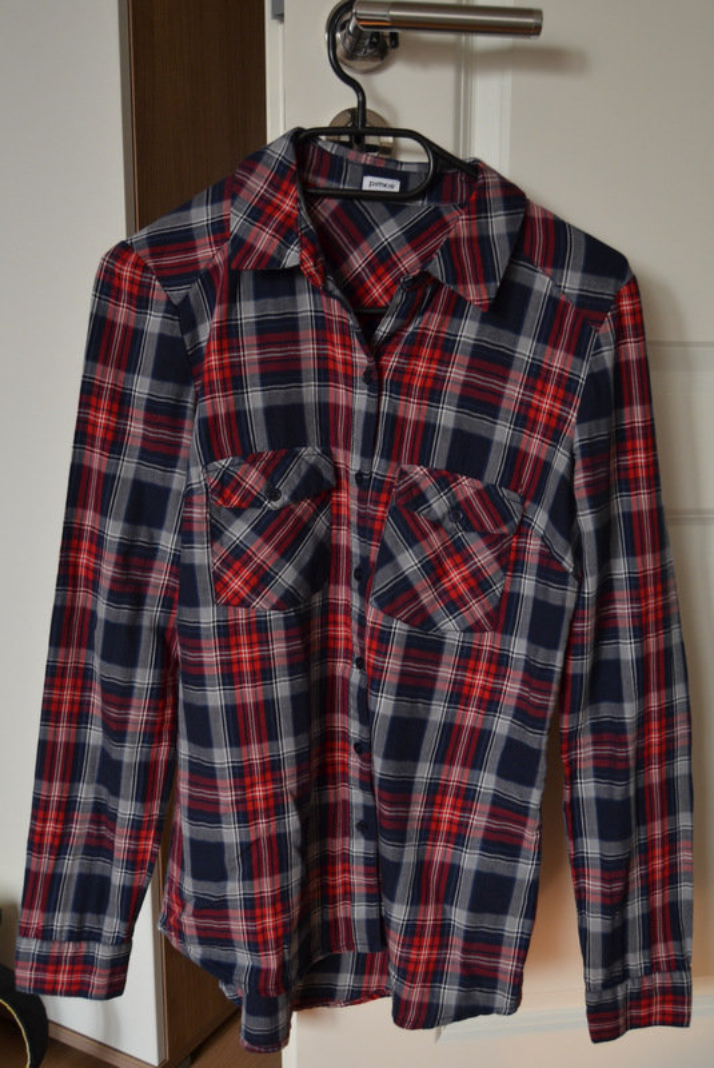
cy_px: 534
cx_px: 357
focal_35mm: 27
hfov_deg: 48.0
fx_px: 801
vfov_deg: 67.3
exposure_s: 1/60
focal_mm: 18
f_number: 4
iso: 450
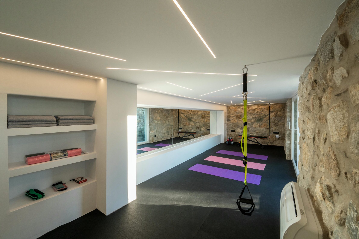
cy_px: 118
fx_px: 150
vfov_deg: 77.3
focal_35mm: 15
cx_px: 169
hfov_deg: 100.3
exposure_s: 1/80
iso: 800
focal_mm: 14
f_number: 8
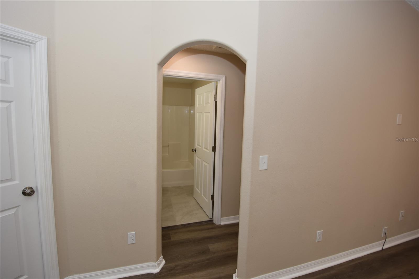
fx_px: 175
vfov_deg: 77.3
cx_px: 210
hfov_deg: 100.4
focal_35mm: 15
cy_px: 140
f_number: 4
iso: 220
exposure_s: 1/60
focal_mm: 10
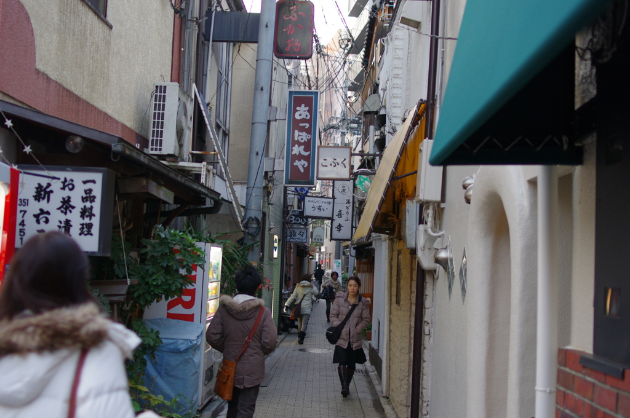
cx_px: 315
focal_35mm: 46
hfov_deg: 42.8
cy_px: 209
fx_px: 804
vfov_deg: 29.2
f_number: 2.5
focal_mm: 31
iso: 400
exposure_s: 1/100
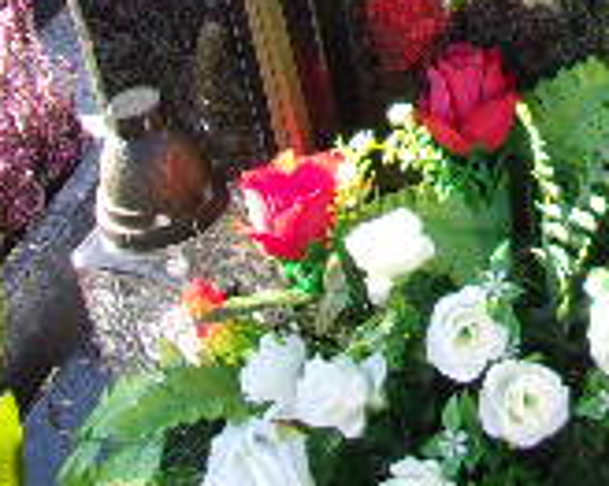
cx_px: 821
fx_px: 1855
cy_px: -197
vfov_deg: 14.2
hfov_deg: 17.4
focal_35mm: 103
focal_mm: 4.9
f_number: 3
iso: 80
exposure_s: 1/170
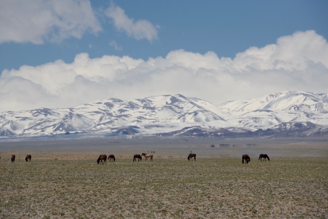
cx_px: 164
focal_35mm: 230
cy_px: 110
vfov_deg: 6.0
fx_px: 2096
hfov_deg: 8.9
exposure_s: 1/4000
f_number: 8
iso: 640
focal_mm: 230
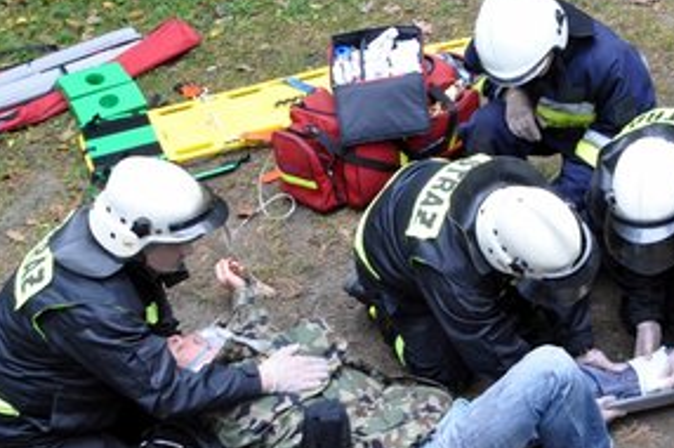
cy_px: 97
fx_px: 1403
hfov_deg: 25.6
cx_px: 679
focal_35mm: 75
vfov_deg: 18.0
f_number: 13
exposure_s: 1/30
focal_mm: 22
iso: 800
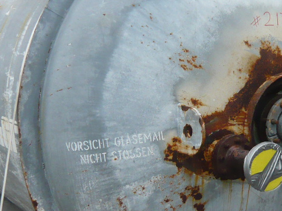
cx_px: 242
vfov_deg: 19.6
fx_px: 611
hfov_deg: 25.4
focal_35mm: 75
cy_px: 116
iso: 200
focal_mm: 4.6
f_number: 2.8
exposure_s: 1/800
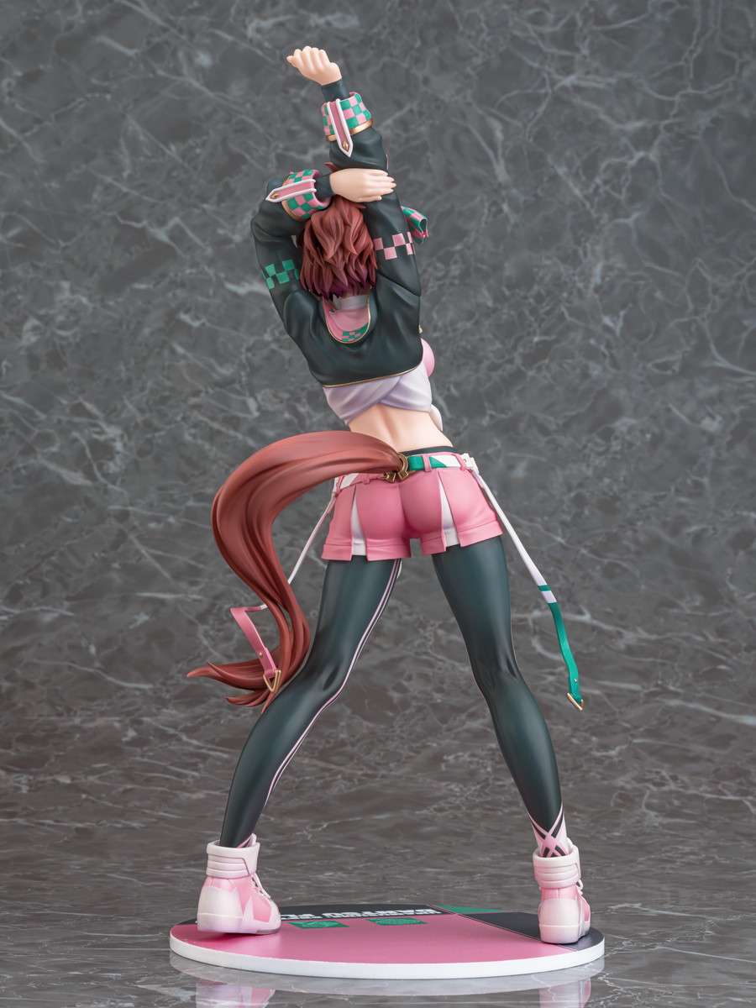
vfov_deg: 37.5
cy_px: 504
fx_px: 1485
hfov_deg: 28.6
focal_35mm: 51
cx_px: 378
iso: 200
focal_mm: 64
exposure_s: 1/100
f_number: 22
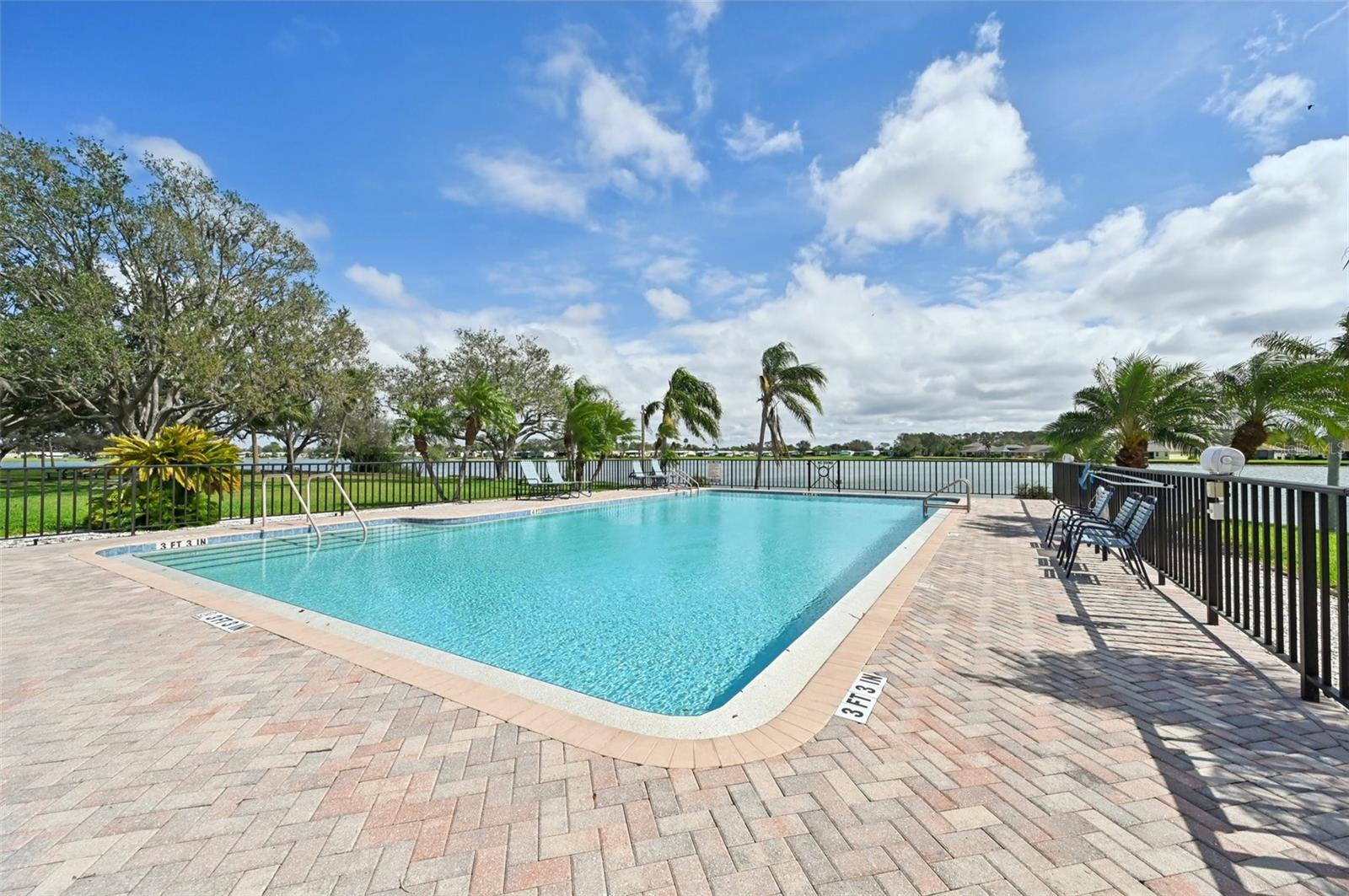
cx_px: 674
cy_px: 448
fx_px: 524
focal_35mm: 14
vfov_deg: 81.1
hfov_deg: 104.3
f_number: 8
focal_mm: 14
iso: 400
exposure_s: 1/3200
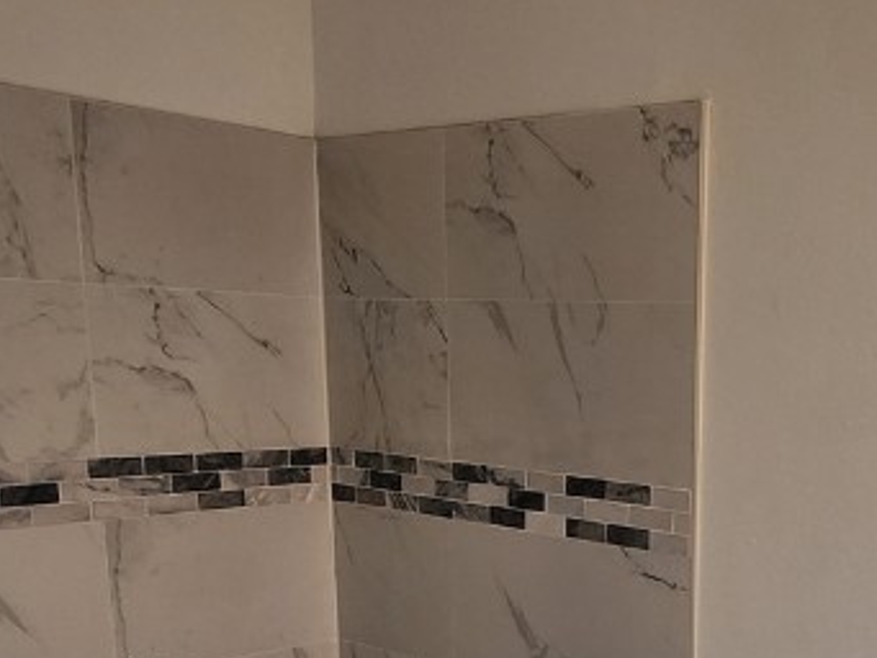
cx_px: 797
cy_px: 668
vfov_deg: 33.5
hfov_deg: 43.5
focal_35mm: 39
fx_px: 988
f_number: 2.2
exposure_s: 1/60
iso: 40
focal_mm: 1.7
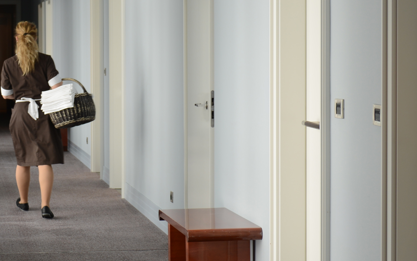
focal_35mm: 126
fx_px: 1432
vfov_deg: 10.4
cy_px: 94
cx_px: 60
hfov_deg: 16.4
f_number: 4.5
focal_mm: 40
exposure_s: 1/80
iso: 125
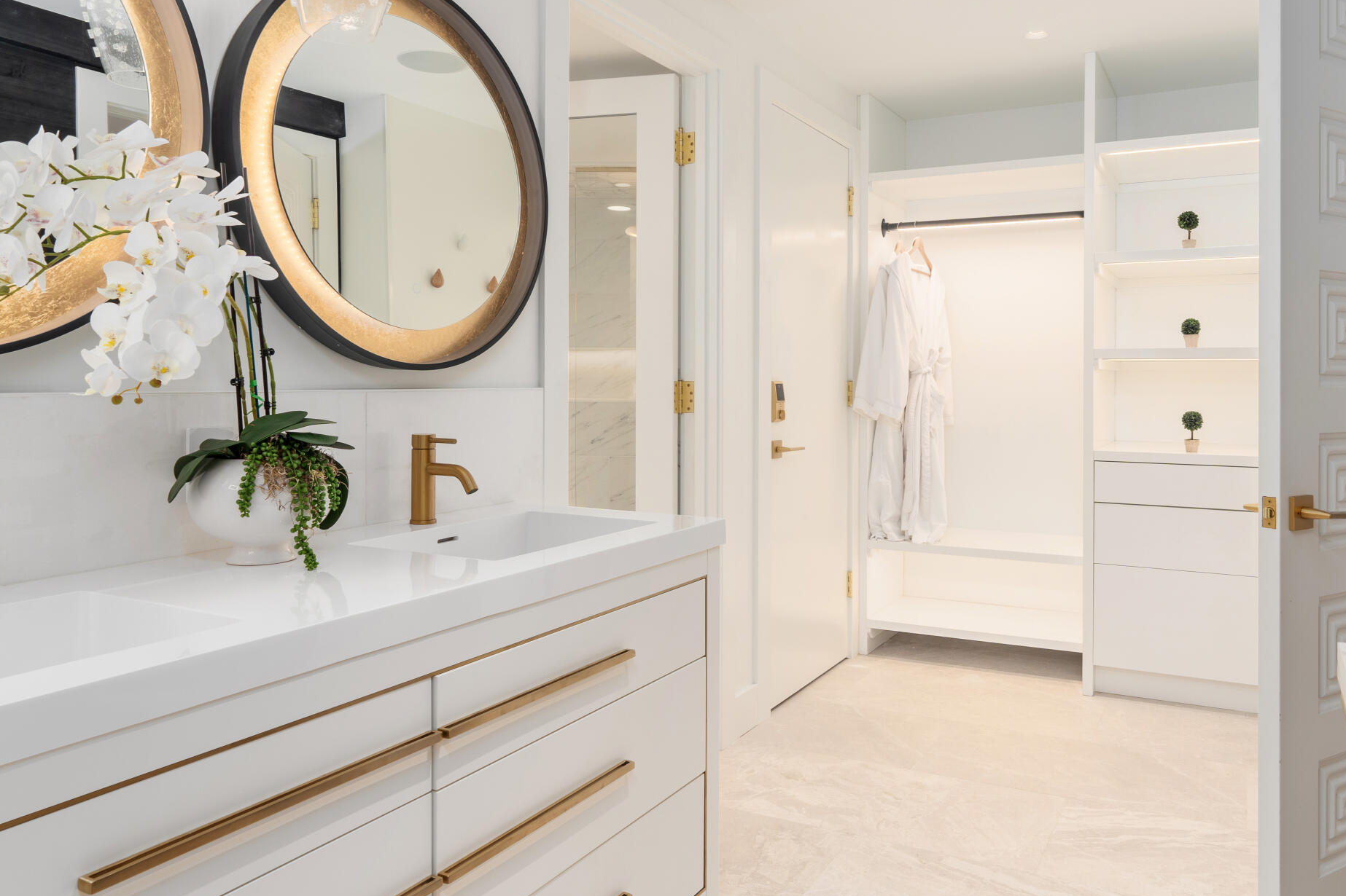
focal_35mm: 27
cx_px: 785
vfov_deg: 48.1
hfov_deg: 67.3
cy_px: 386
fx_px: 1002
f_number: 11
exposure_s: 1/160
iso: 400
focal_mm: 16.5
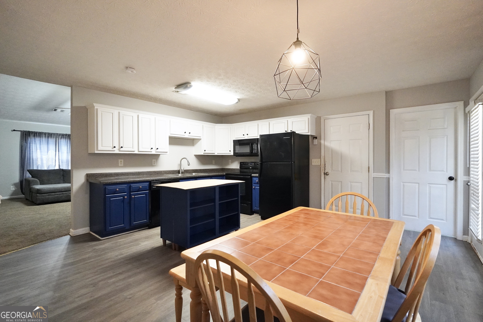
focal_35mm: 17
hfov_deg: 92.4
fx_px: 231
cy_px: 161
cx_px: 242
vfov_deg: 69.7
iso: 2000
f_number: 4
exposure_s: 1/160
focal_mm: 11.5
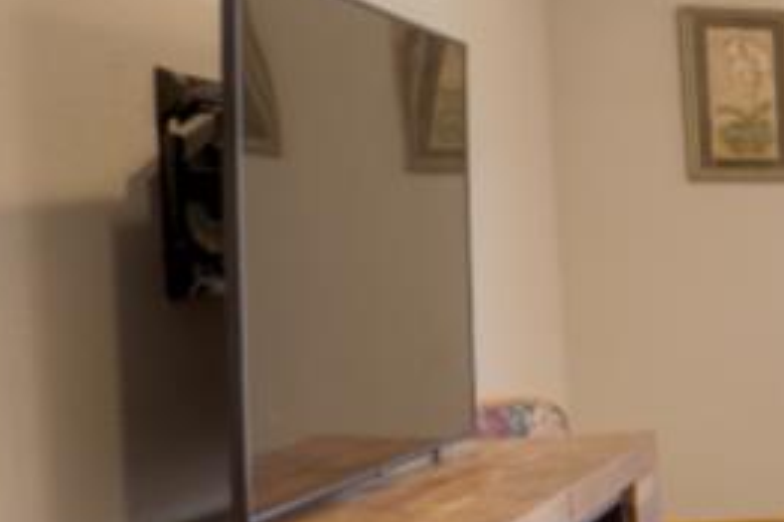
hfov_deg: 14.0
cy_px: 418
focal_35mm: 80
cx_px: 2006
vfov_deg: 16.9
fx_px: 1741
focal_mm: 14
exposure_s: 1/10
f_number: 10
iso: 400
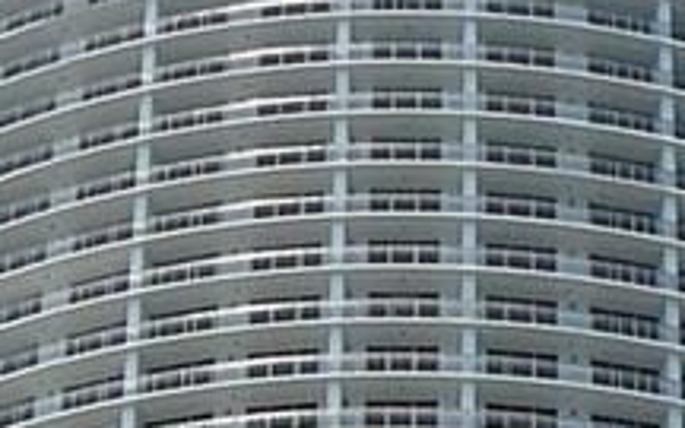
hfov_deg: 10.2
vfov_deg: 5.9
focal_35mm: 206
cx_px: 438
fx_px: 3846
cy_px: 1354
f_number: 5
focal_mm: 5.2
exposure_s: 1/640
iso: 80
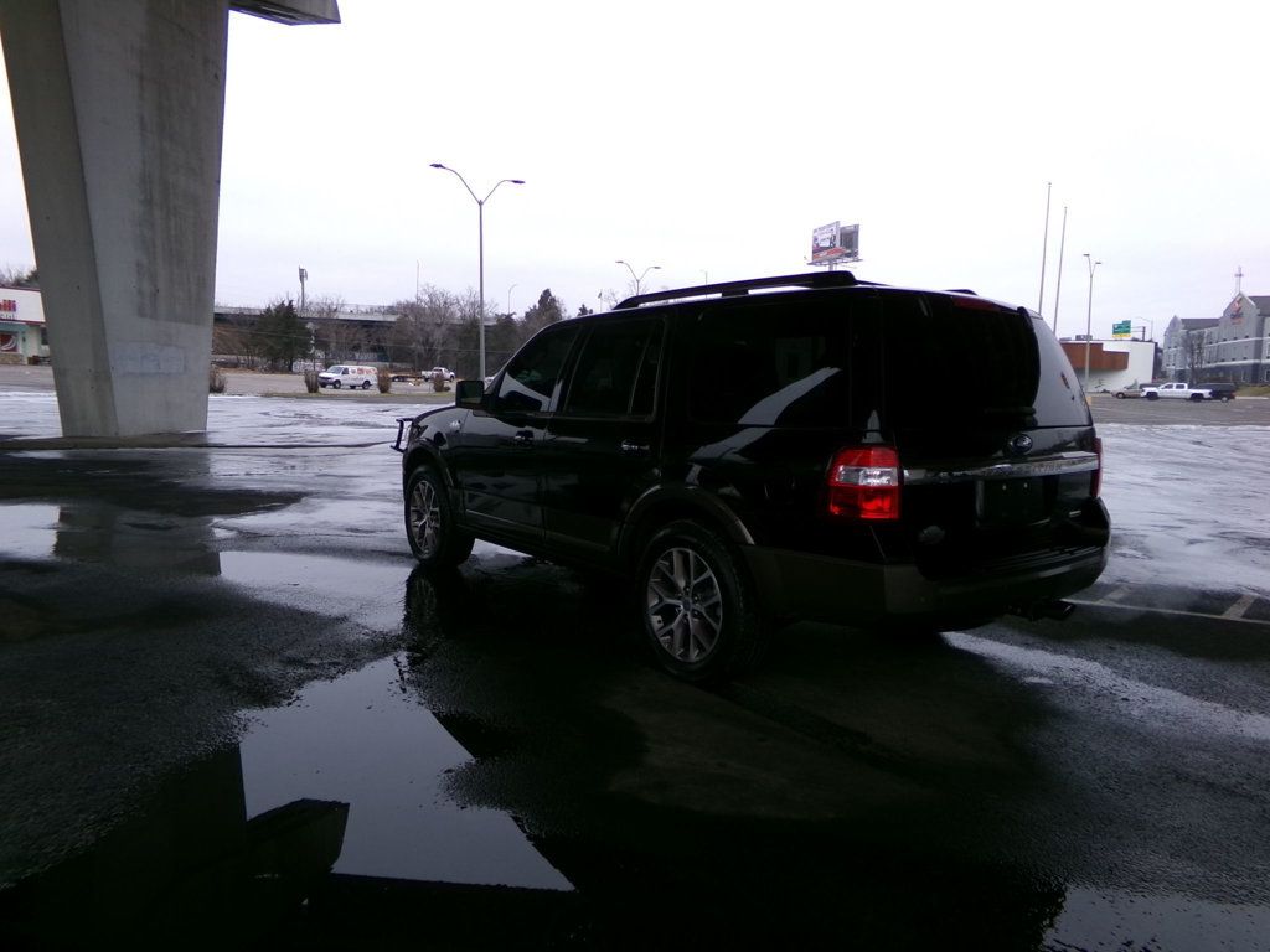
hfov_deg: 71.6
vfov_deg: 56.8
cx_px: 635
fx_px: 881
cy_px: 476
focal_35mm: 24
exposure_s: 1/320
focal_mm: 4.3
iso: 100
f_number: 3.7
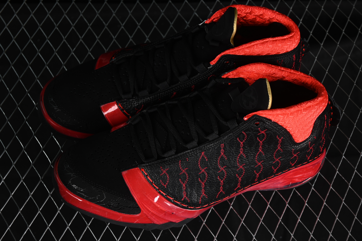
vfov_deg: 18.2
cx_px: 181
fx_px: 754
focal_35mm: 75
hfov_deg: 27.0
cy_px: 120
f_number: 6.3
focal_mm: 50
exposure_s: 1/40
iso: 160
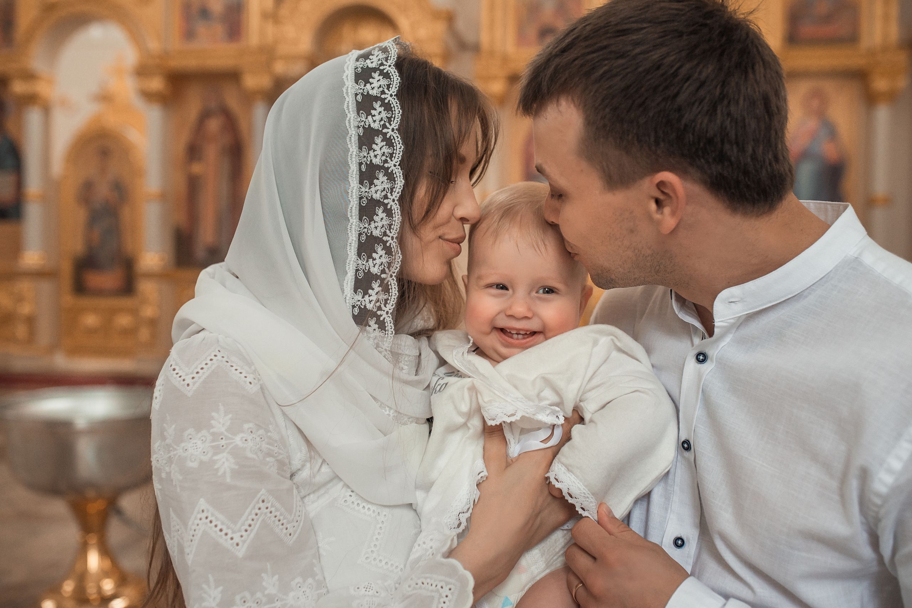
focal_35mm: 35
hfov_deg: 54.4
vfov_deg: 37.9
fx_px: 887
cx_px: 456
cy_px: 304
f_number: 3.2
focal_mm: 35
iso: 800
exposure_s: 1/640
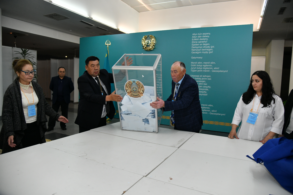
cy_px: 98
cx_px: 146
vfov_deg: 53.1
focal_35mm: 24
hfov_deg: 73.7
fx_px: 195
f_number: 4
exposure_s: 1/160
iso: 1600
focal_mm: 24
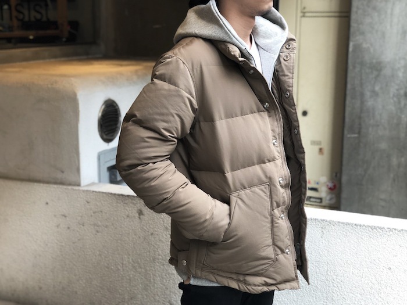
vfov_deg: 28.0
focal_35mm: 52
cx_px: 204
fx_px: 611
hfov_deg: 36.8
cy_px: 152
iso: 80
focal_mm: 6
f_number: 2.4
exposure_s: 1/60
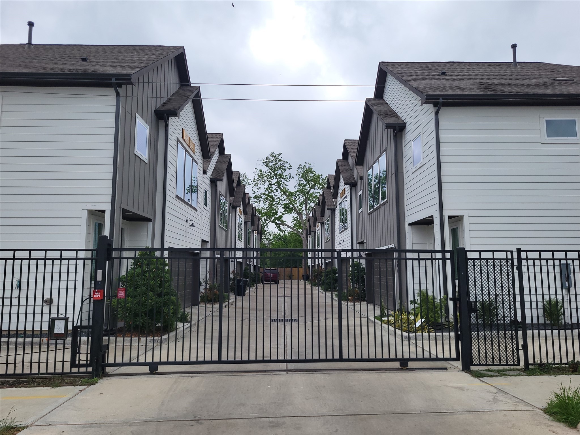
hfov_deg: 67.3
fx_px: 436
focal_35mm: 26
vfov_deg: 53.1
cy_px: 218
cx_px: 290
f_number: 1.8
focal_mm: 5.4
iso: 40
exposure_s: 1/1659
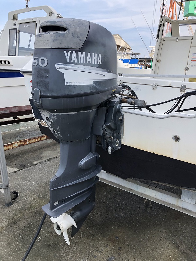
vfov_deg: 63.4
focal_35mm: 28
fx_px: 211
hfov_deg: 49.8
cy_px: 130
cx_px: 98
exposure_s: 1/666
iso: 20
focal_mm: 4
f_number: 1.8
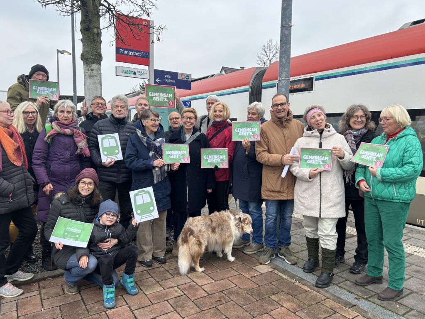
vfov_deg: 53.1
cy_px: 160
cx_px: 212
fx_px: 319
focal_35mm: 26
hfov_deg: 67.3
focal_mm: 5.7
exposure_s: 1/100
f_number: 1.5
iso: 64
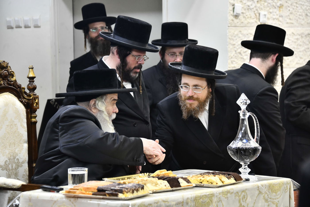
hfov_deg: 17.6
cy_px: 104
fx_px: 999
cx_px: 155
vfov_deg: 11.8
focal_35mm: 116
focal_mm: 116
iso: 1250
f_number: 5.6
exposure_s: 1/200
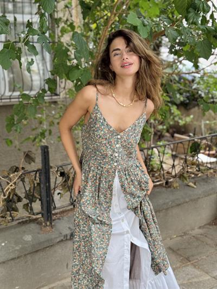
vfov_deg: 39.6
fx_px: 401
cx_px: 108
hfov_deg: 30.3
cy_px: 144
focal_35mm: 48
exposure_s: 1/165
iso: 80
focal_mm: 6.76
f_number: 1.78
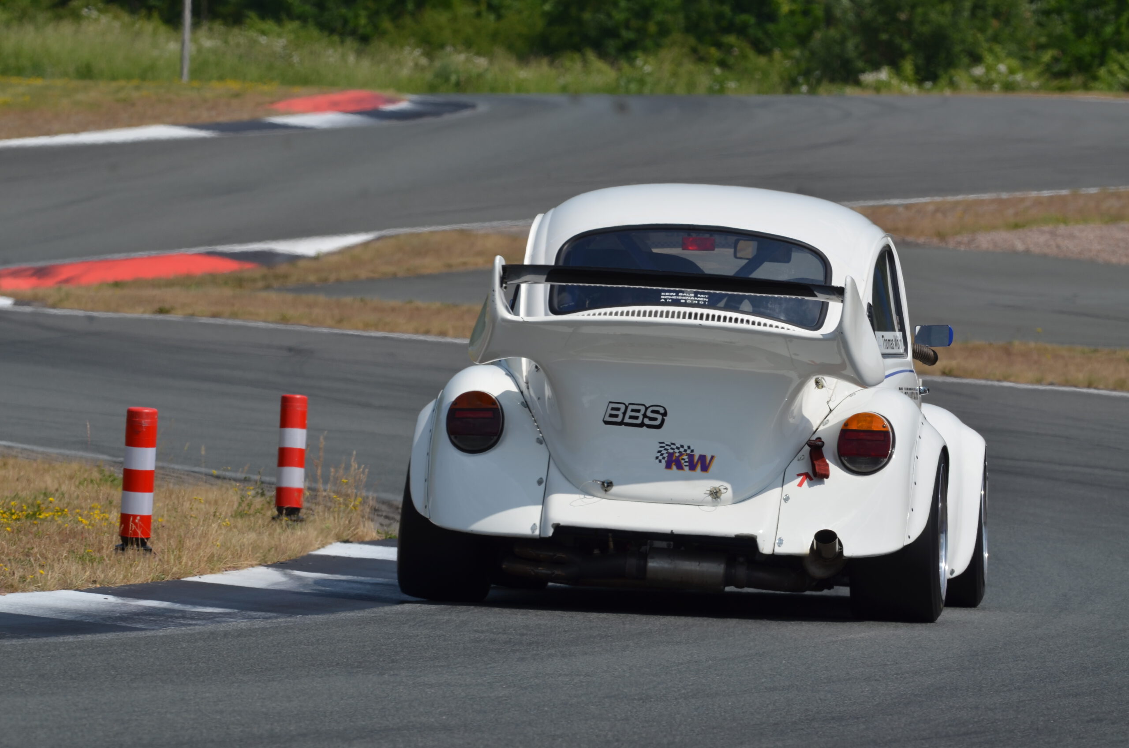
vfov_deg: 3.0
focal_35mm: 450
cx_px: 564
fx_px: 14084
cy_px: 374
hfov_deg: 4.6
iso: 100
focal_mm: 300
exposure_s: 1/400
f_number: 11
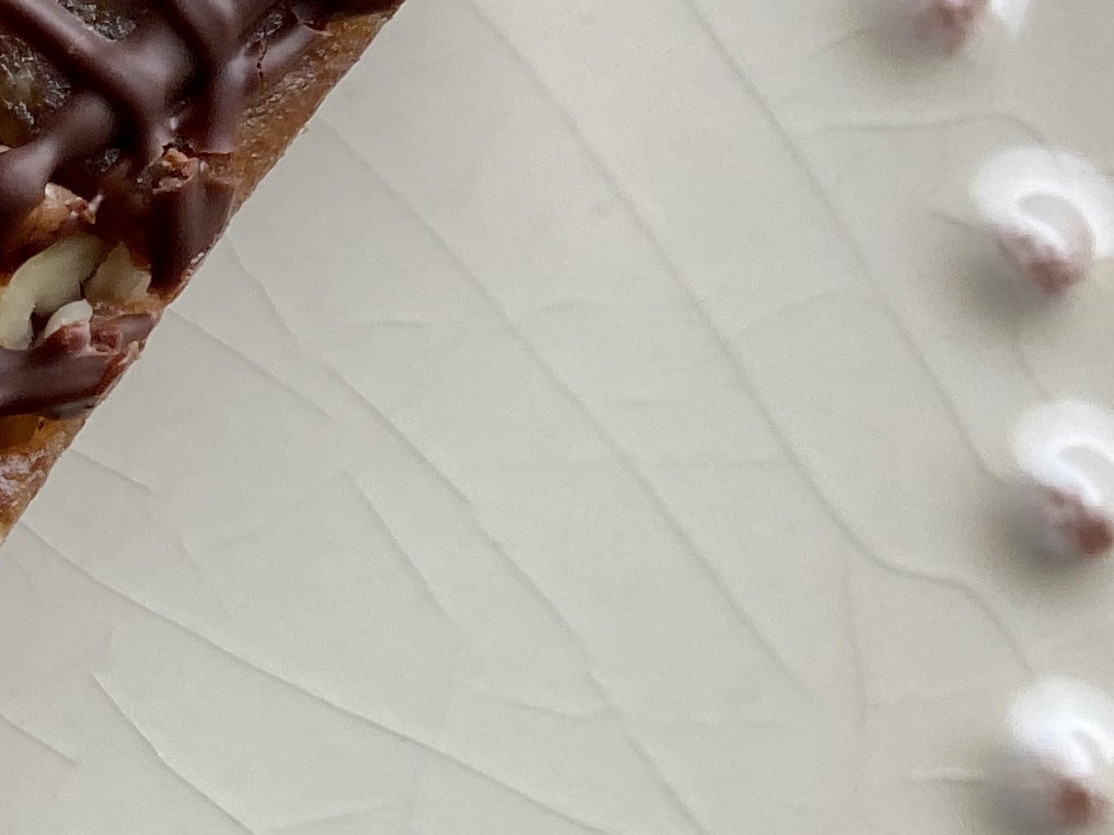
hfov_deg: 17.0
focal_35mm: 103
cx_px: -640
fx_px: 3314
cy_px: 682
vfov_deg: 14.3
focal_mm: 4.25
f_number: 1.8
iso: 64
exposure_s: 1/120
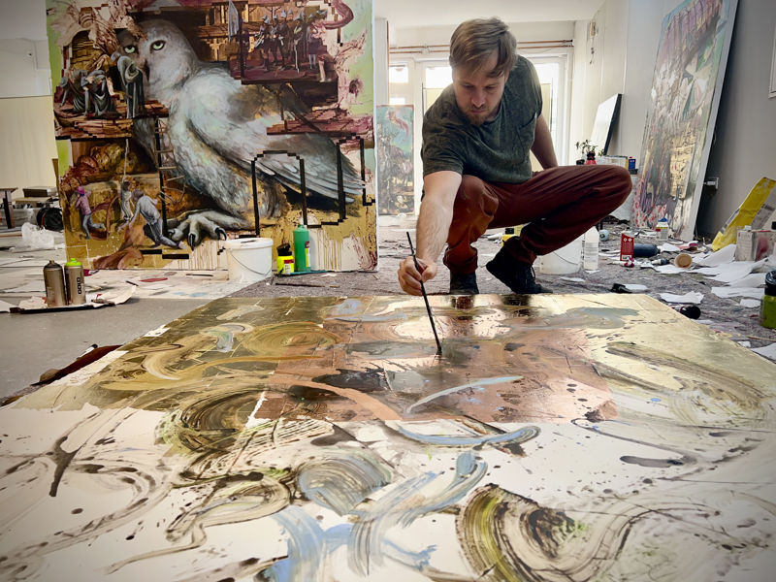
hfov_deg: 67.3
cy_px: 291
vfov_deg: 53.1
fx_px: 583
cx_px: 388
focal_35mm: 26
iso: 80
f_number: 1.5
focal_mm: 5.7
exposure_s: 1/50
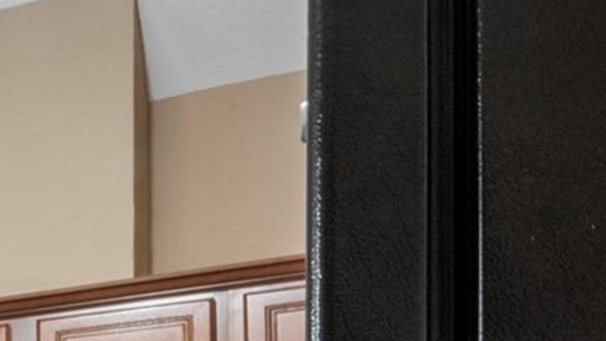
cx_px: -1054
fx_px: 1414
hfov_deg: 12.9
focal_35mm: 88
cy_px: 643
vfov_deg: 12.4
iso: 250
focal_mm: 15
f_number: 9
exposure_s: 5
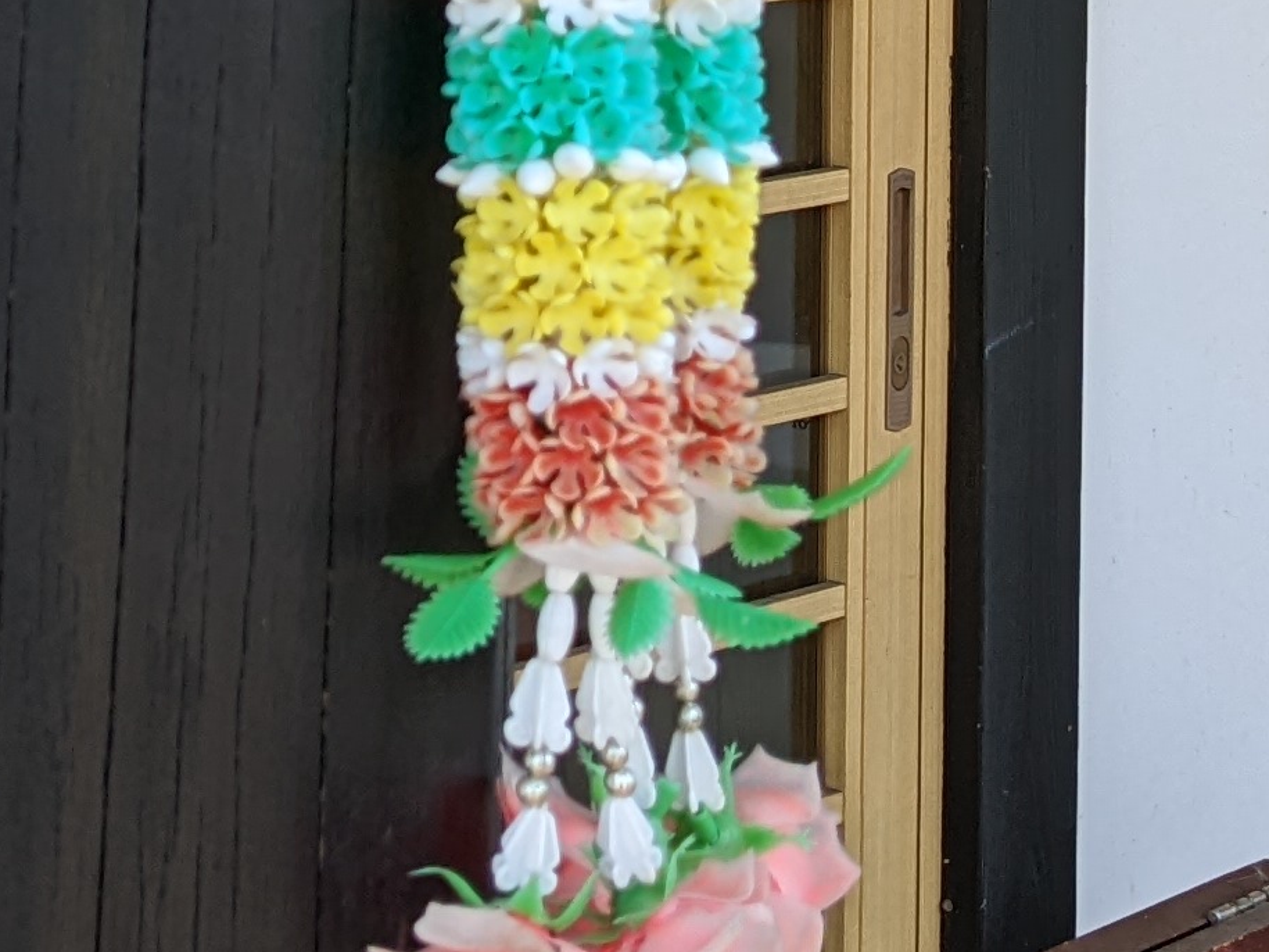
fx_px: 4362
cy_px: -502
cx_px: -548
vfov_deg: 11.9
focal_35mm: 119
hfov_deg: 15.5
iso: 55
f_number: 1.73
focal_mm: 4.38
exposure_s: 1/487
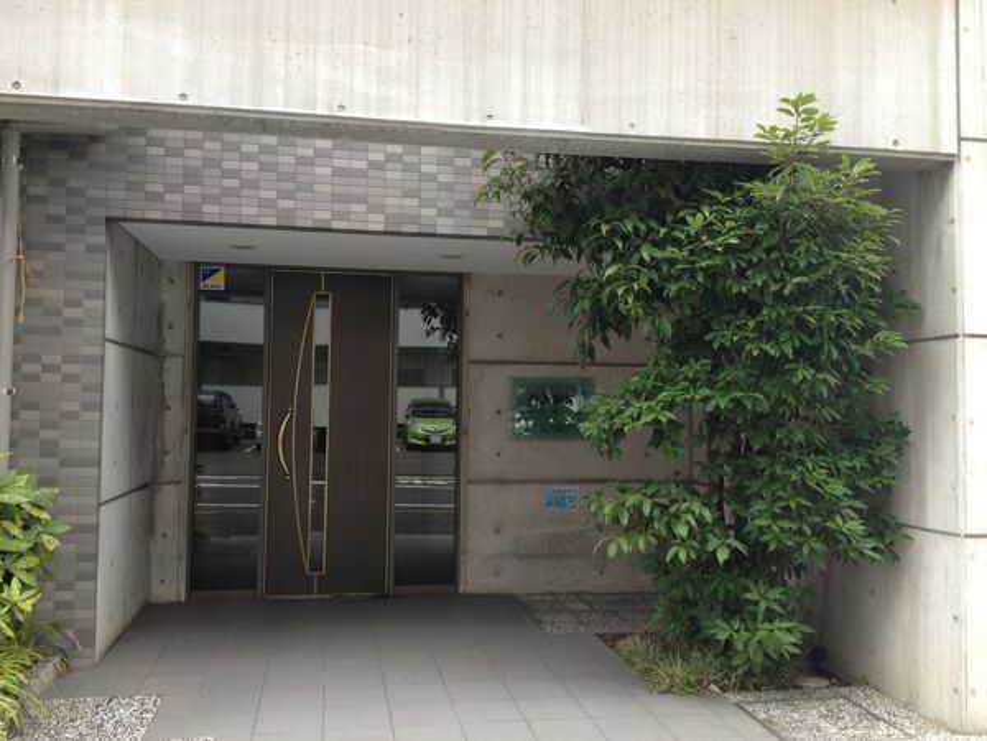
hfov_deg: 52.6
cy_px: 370
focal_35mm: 35
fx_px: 998
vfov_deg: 40.7
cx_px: 494
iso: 64
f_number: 2.4
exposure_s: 1/40
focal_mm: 4.28
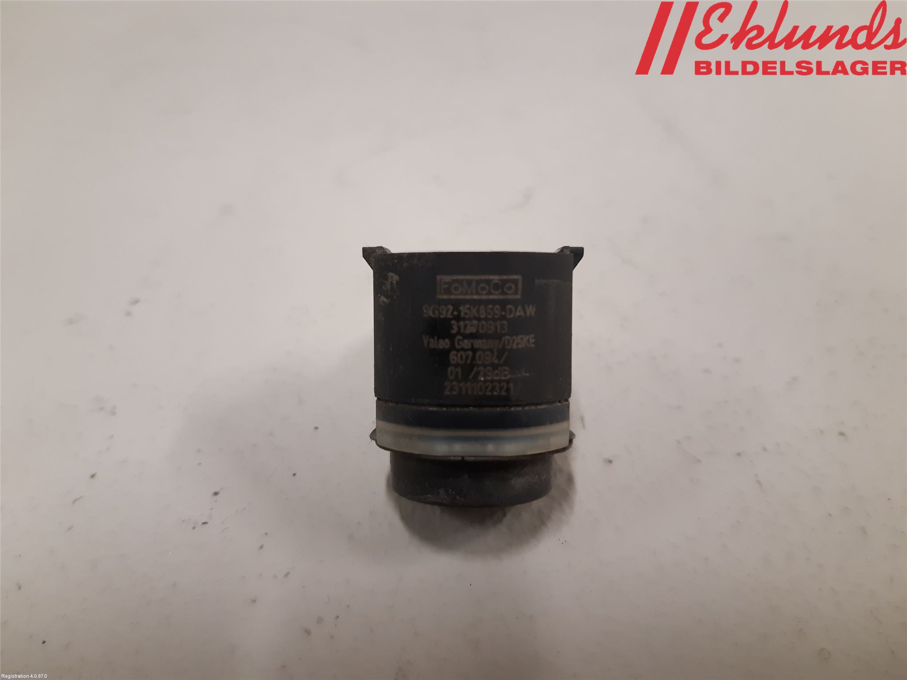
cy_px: 340
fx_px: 681
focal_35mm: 26
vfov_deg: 53.1
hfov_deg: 67.3
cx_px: 454
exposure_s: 1/50
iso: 160
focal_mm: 3.93
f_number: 1.7
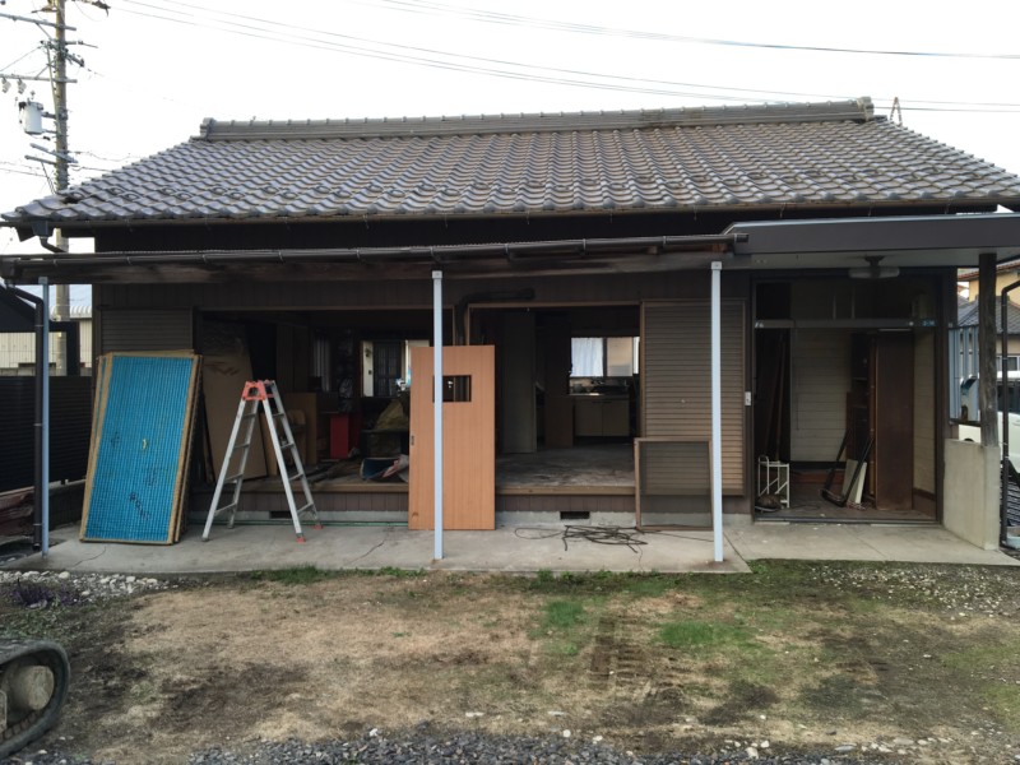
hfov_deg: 61.7
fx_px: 855
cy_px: 382
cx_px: 510
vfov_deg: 48.2
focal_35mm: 29
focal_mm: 4.15
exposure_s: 1/60
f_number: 2.2
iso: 25
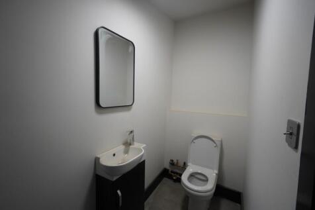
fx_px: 131
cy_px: 105
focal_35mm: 15
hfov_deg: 100.4
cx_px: 158
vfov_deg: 77.3
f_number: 4
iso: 1000
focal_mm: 10
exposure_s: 1/160
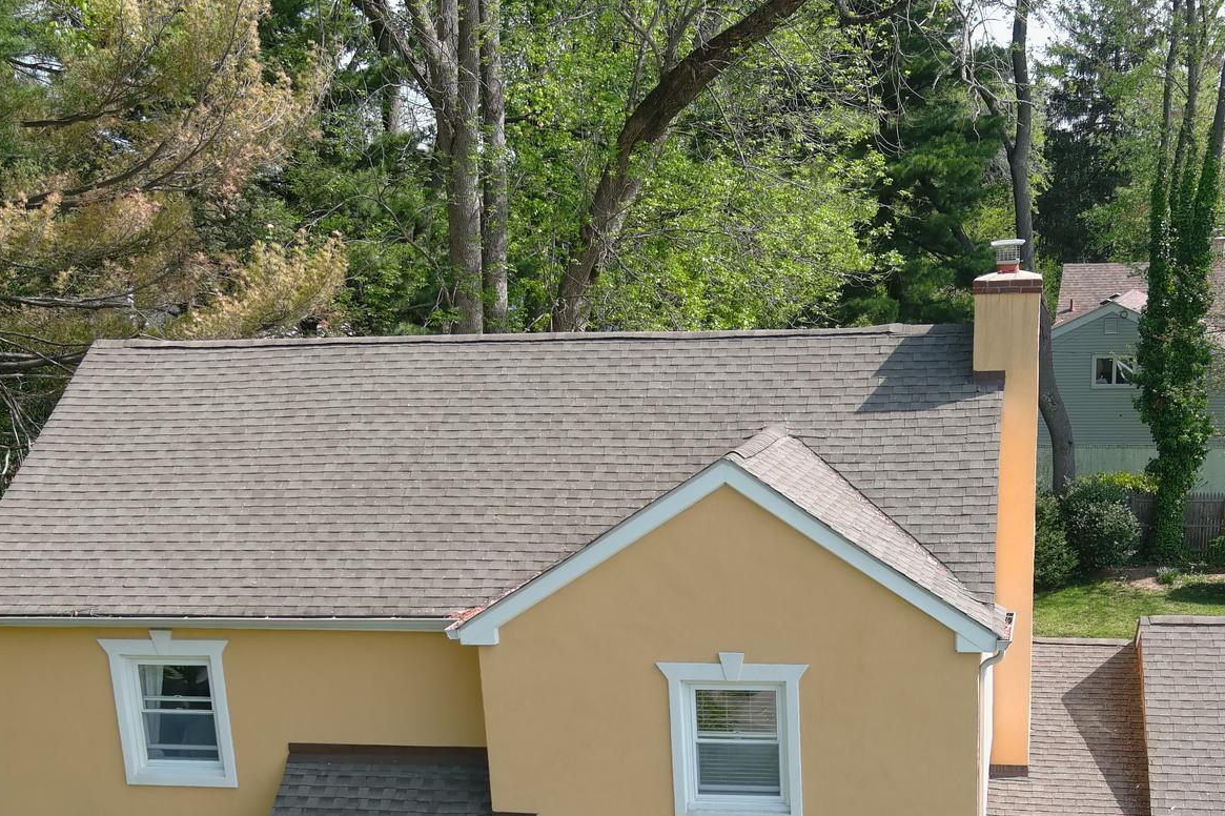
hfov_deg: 38.7
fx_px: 1735
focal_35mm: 51
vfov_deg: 25.8
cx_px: 744
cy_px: 700
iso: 100
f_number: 2.8
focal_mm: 10.57
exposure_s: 1/500
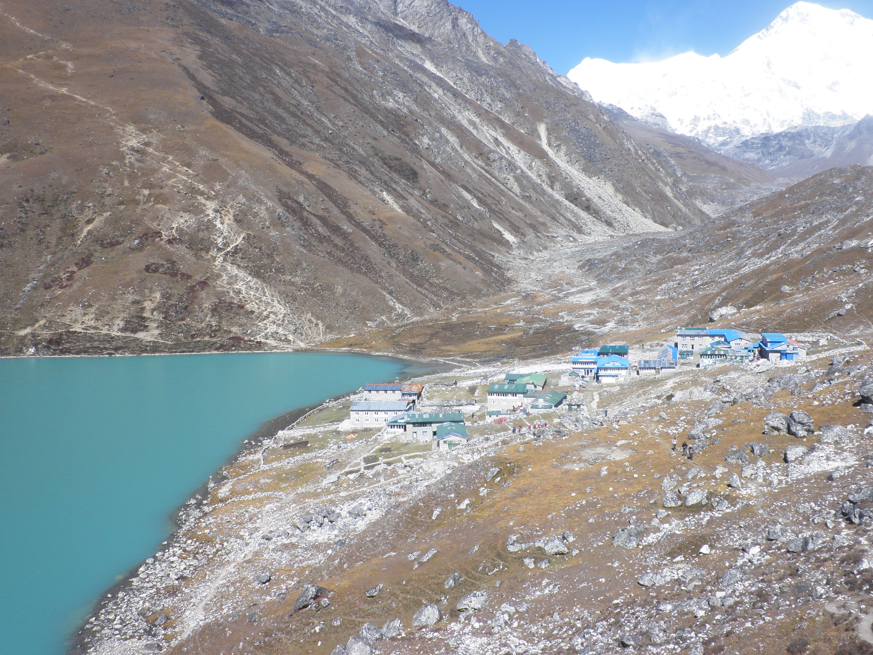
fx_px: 908
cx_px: 436
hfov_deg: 51.4
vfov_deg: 39.7
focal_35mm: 36
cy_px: 328
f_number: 5.6
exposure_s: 1/250
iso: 64
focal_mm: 6.3
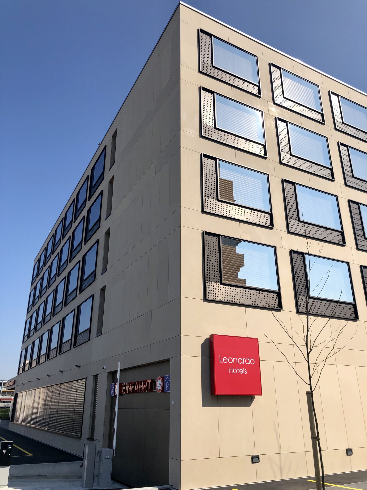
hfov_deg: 49.7
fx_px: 396
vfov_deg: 63.4
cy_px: 245
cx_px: 184
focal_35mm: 28
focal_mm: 4
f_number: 1.8
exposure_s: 1/2667
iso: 20
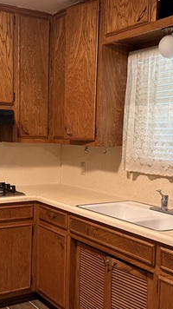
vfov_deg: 43.6
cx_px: 57
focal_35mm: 47
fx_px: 384
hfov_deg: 25.3
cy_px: 176
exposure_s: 1/60
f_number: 1.78
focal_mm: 6.76
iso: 320
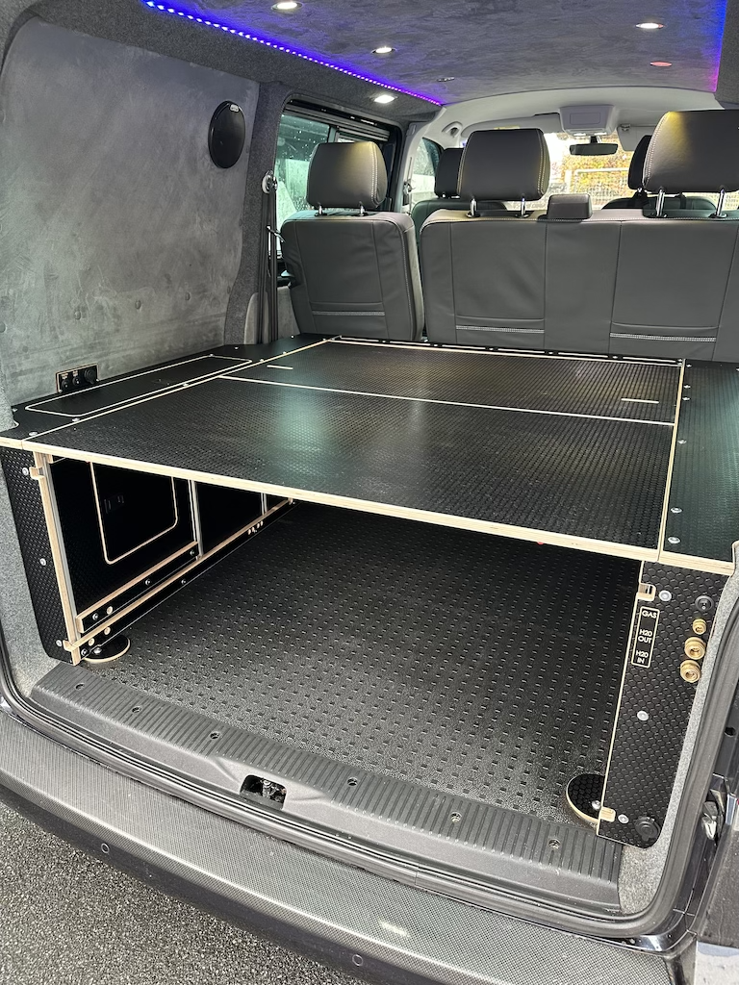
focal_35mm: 24
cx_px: 370
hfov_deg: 56.8
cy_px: 492
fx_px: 683
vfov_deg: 71.6
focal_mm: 6.86
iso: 250
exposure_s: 1/60
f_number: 1.78
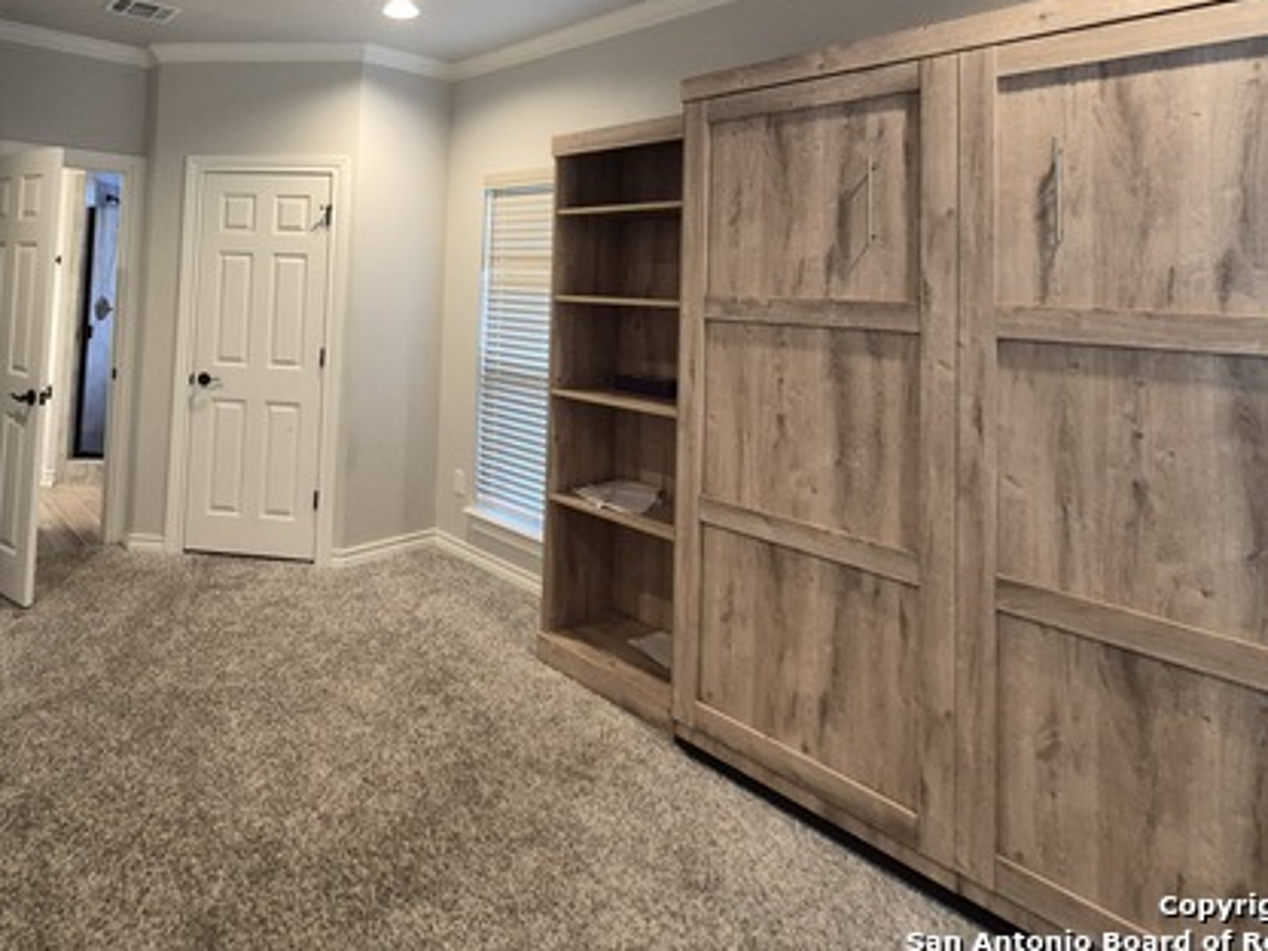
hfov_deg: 79.2
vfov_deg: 61.9
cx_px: 427
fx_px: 733
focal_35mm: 20
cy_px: 229
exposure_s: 1/60
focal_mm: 1.74
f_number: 2.2
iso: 500
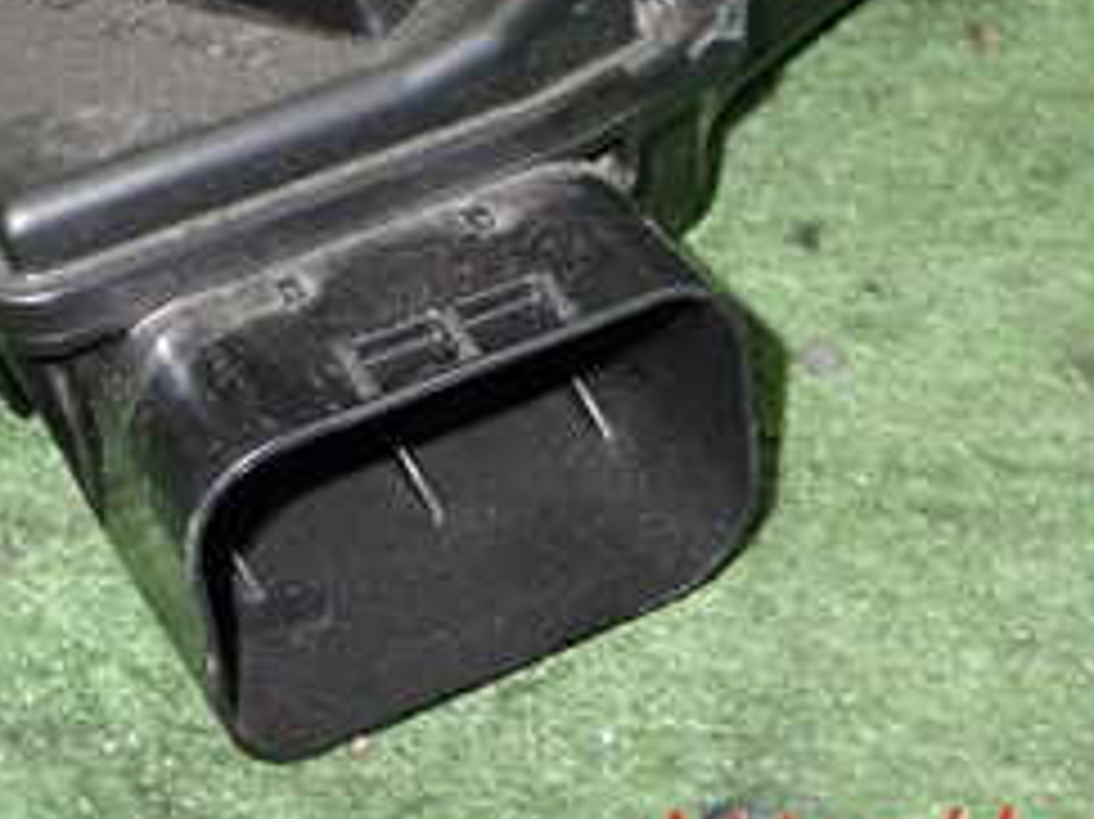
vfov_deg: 19.0
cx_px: 333
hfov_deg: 26.1
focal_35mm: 74
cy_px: -99
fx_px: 2338
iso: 800
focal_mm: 5.4
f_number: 6.3
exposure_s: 1/30
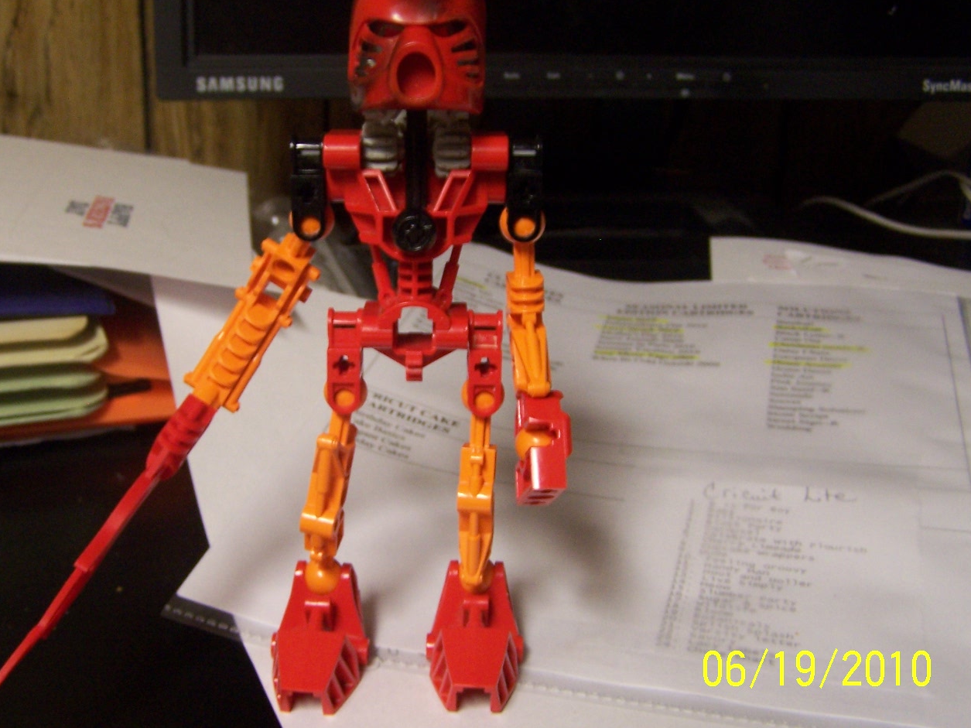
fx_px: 1318
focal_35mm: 47
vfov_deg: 30.9
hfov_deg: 40.3
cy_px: 343
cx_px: 398
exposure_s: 1/8
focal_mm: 6.3
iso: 140
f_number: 2.8
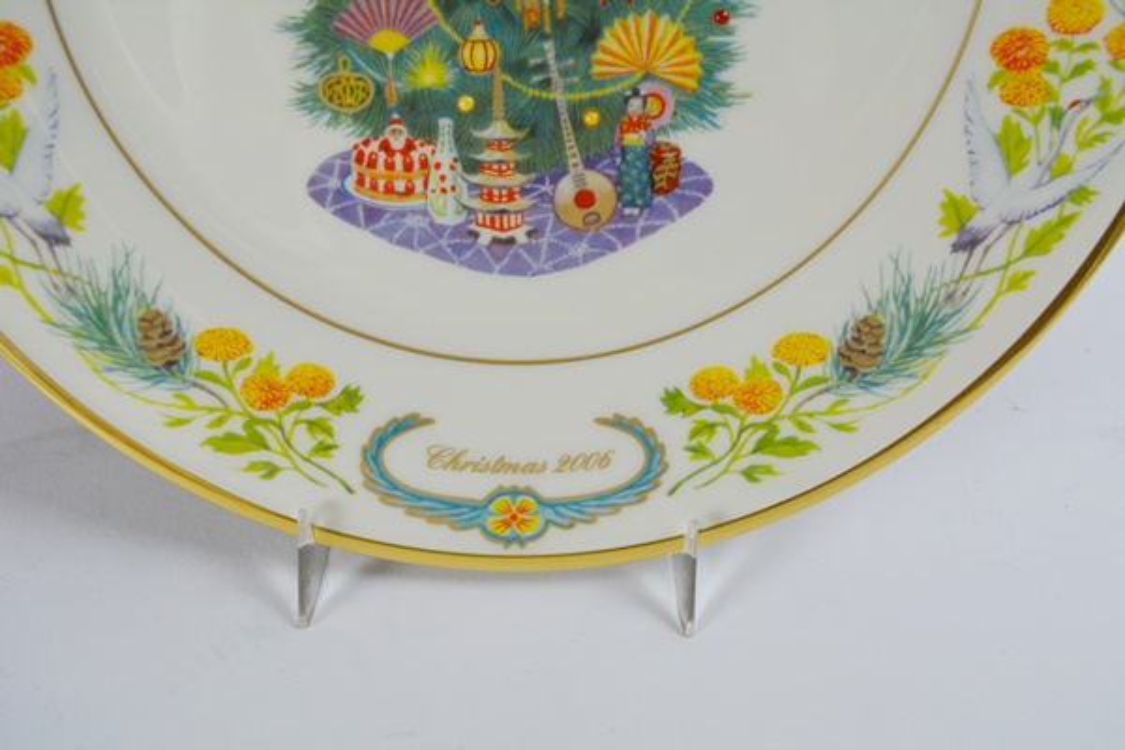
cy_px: 375
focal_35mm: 33
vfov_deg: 40.0
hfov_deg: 57.2
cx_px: 562
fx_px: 1031
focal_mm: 22
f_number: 5.6
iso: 200
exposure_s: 1/125
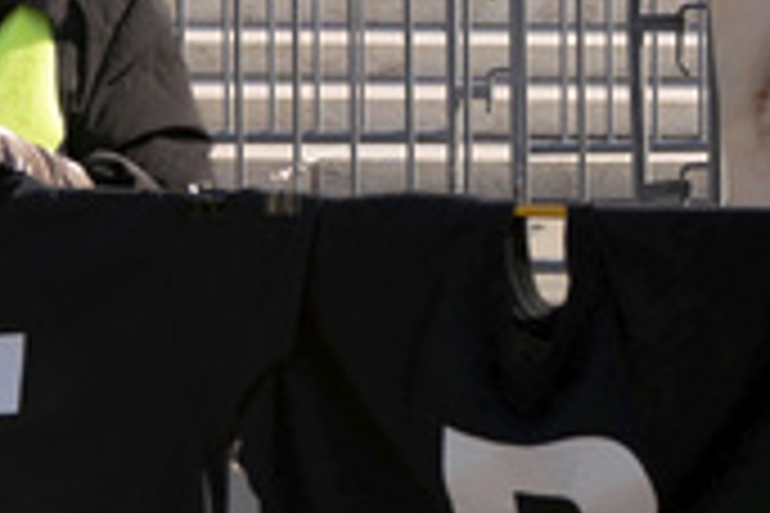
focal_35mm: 144
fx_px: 3080
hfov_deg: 13.3
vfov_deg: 9.2
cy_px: -304
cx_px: 1216
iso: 200
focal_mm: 24
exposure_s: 1/500
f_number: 5.6
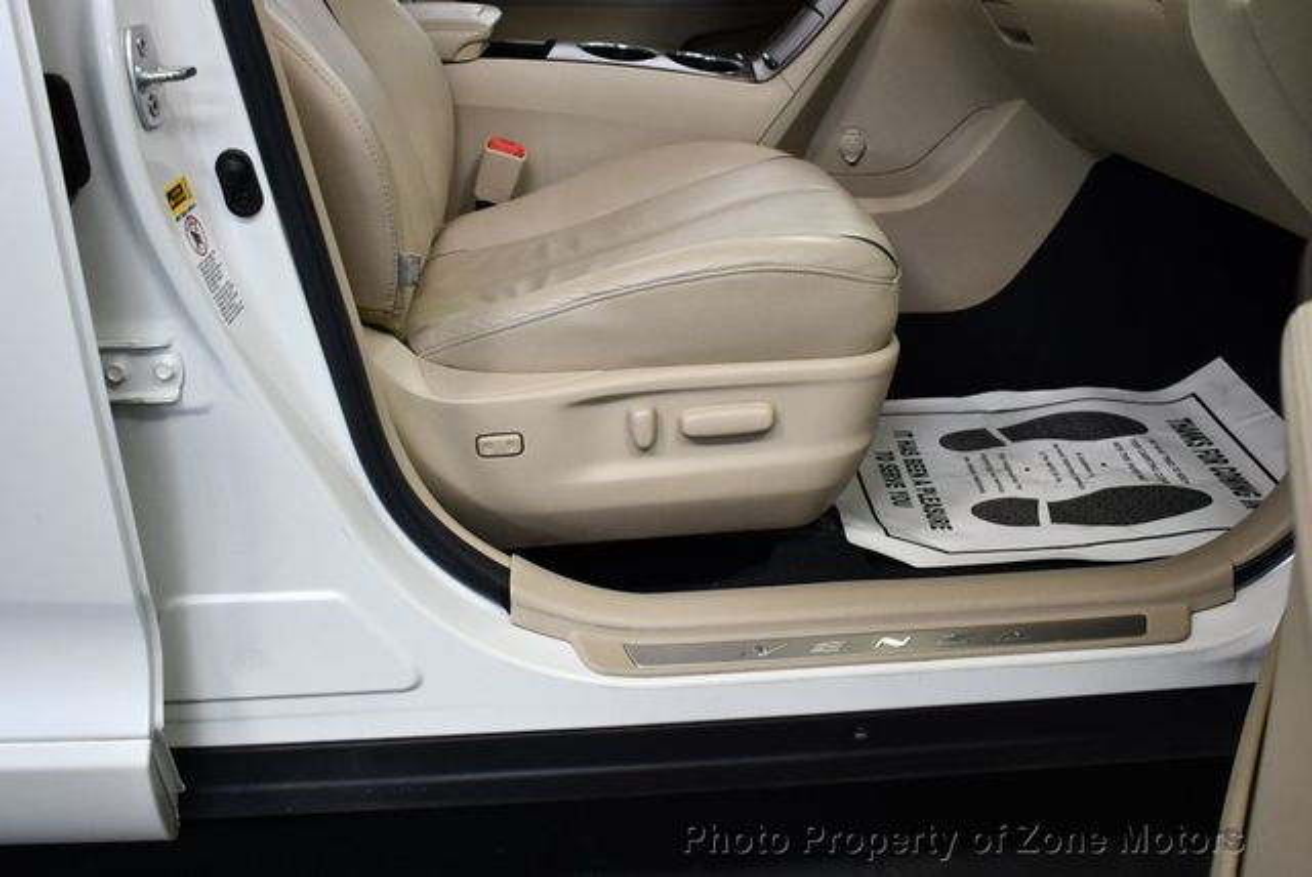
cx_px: 656
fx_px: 1313
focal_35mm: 36
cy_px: 438
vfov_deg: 36.9
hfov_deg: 53.1
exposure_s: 1/125
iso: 1000
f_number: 3.5
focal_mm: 18
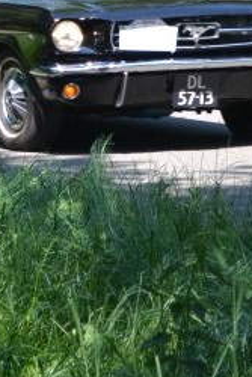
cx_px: 51
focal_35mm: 300
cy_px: -119
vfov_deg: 6.8
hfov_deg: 4.6
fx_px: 3145
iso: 110
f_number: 5.6
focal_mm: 50
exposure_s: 1/125
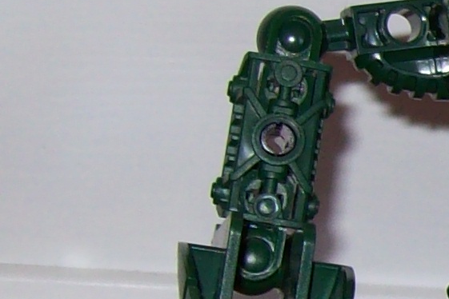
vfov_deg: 7.2
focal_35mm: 190
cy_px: 320
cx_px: 858
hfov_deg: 10.1
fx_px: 2370
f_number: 2.7
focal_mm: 6
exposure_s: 1/64
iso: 80
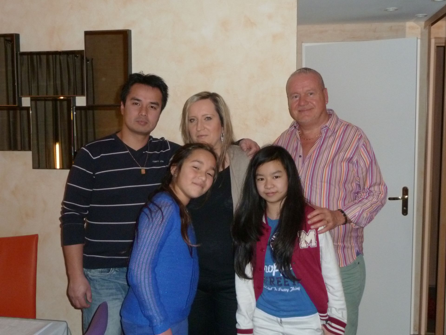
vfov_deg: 36.0
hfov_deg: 46.8
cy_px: 168
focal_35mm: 40
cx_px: 223
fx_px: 515
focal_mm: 6.5
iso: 400
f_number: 3.6
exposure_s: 1/60
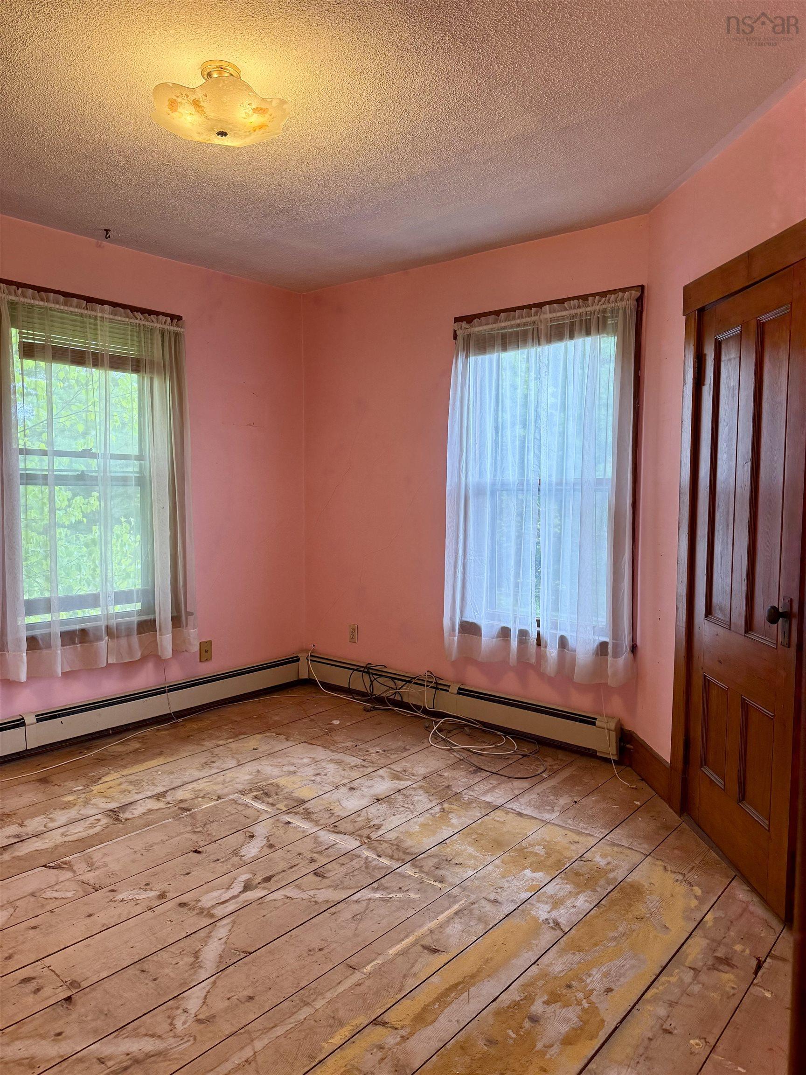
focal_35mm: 24
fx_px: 745
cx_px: 403
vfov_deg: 71.6
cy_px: 538
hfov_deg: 56.8
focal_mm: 6.76
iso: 160
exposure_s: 1/138
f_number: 1.78
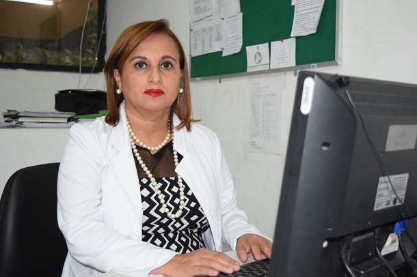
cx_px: 208
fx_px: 521
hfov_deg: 43.6
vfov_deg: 29.8
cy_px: 138
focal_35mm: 45
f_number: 5
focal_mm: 30
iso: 3200
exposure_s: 1/200
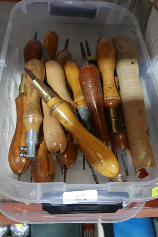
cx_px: 69
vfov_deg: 55.8
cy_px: 116
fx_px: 224
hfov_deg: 38.8
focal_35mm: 34
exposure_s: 1/60
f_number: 4
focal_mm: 16
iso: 800
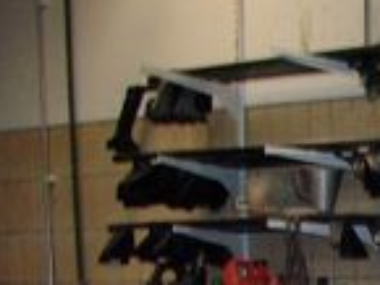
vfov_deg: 9.6
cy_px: 622
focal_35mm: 141
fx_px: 1549
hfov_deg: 12.2
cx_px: 784
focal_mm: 5.7
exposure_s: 1/40
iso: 189
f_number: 2.9
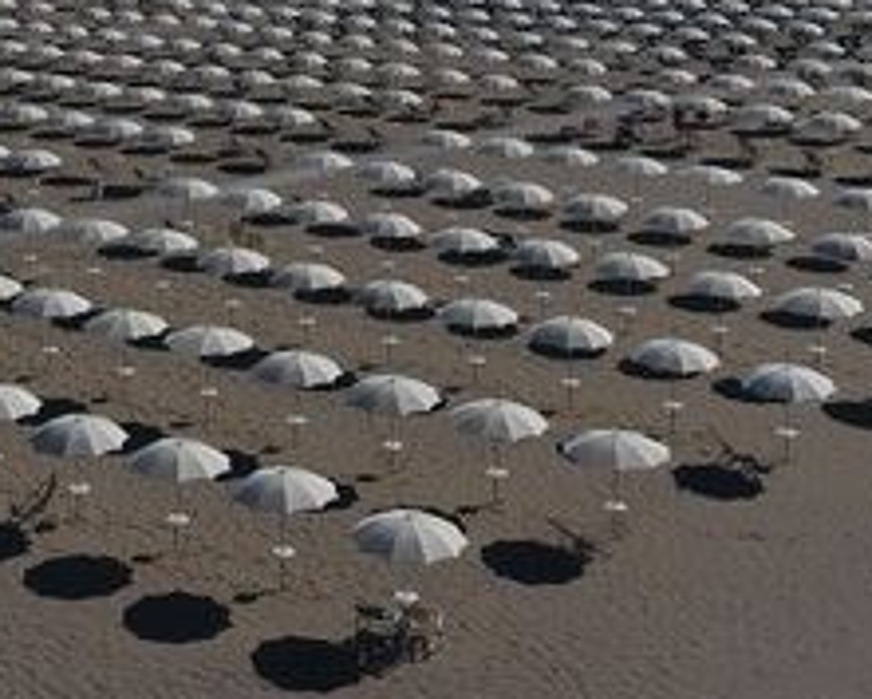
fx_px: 1368
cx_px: 185
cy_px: -91
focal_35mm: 53
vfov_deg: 26.2
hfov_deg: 34.4
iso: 100
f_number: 2.8
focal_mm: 3.61
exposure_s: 1/3030
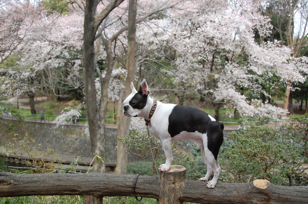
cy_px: 102
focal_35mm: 36
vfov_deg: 36.7
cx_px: 154
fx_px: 307
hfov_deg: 53.2
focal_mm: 24
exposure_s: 1/800
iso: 400
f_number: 4.5
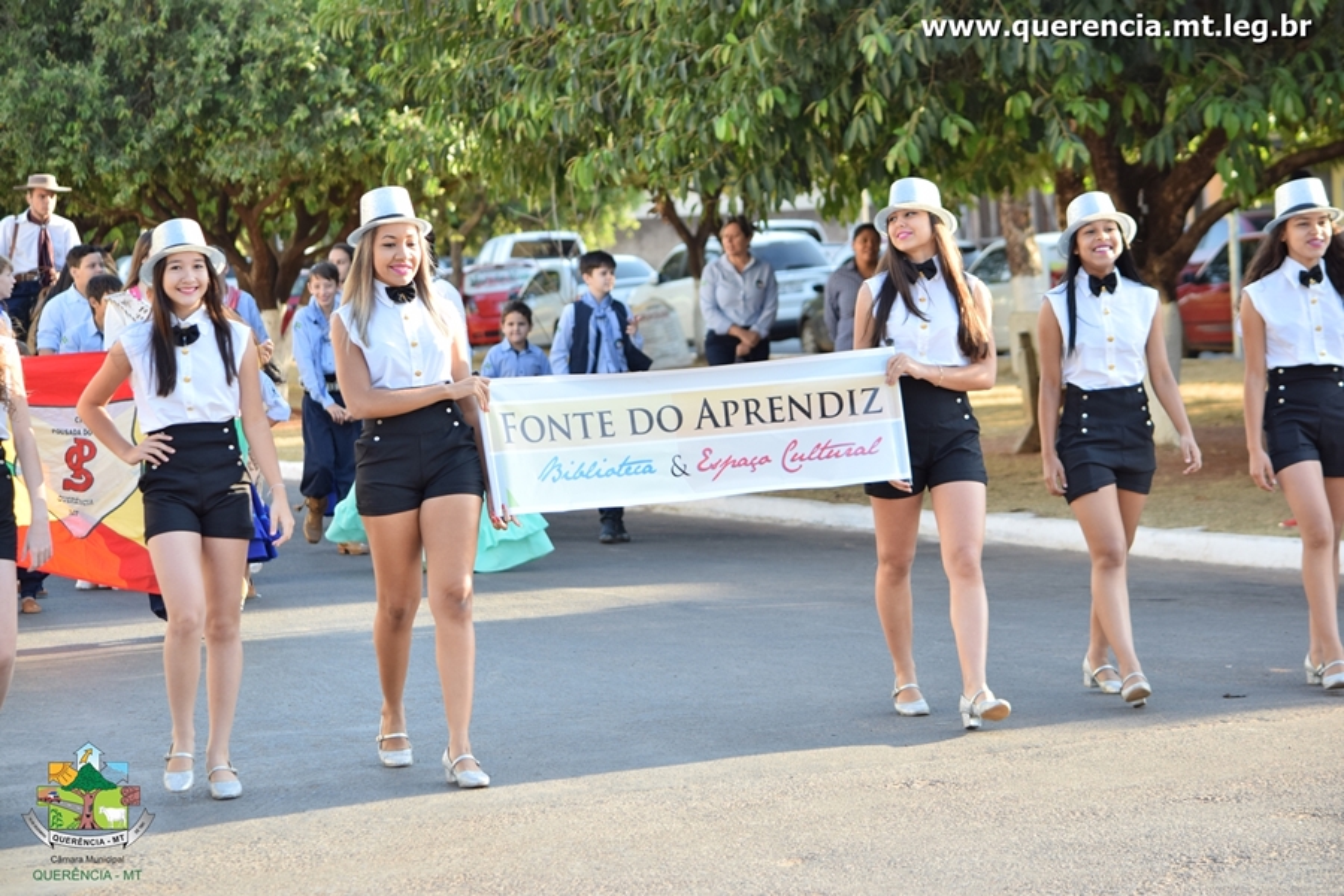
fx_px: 5488
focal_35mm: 147
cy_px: 448
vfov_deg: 9.3
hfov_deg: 14.0
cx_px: 672
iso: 200
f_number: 4.5
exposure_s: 1/200
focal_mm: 98
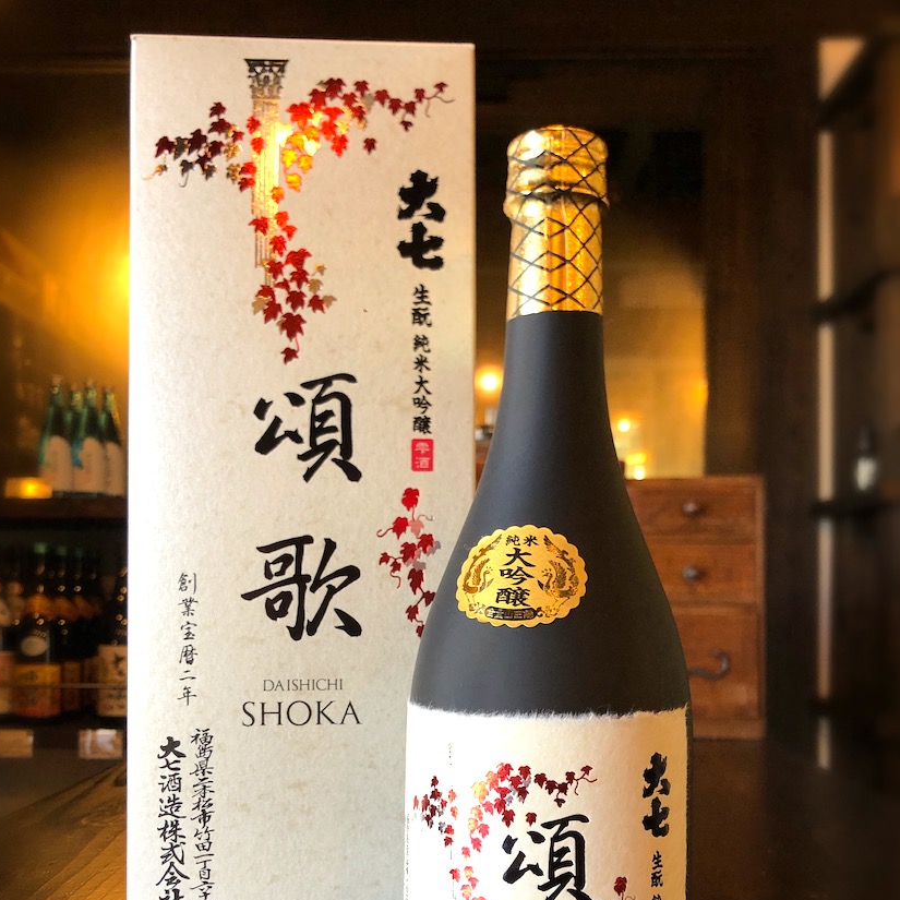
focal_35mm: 34
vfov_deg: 47.8
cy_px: 584
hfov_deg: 48.5
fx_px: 1000
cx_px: 447
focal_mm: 3.99
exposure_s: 1/33
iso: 32
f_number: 1.8
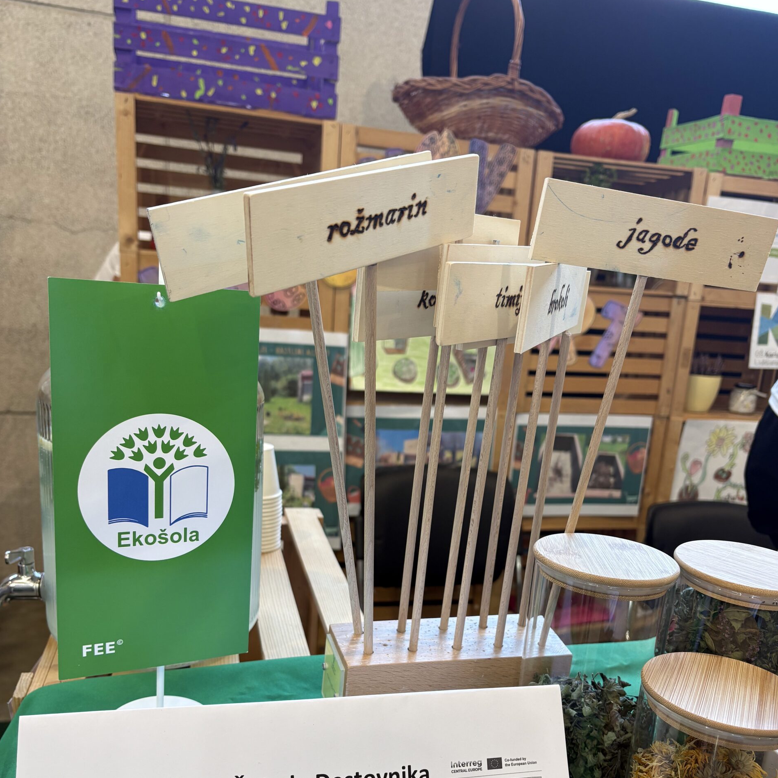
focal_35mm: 31
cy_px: 488
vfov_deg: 52.0
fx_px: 788
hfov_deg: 52.5
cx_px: 392
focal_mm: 5.96
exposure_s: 1/100
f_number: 1.6
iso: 80
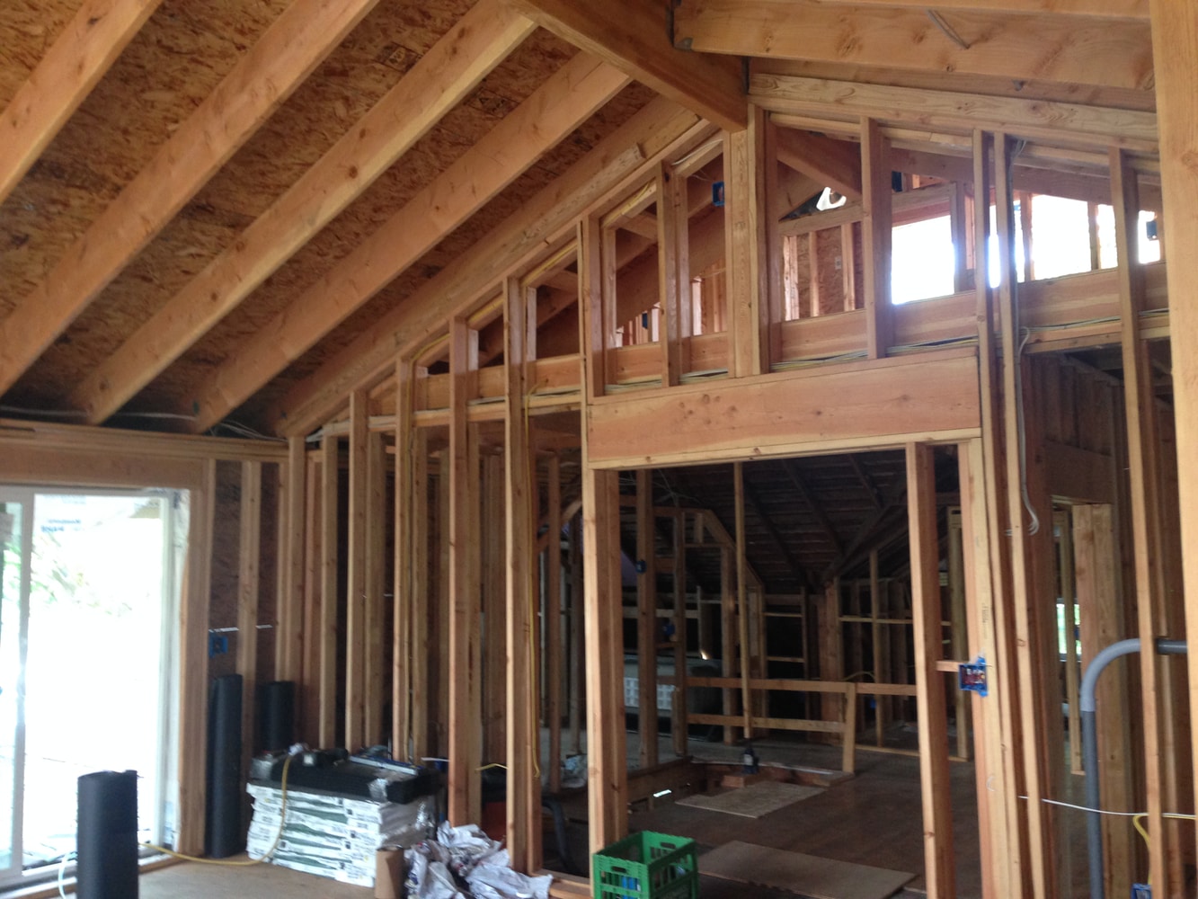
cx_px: 599
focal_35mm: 33
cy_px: 450
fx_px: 1142
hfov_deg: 55.3
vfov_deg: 43.0
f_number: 2.4
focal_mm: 4.12
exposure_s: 1/20
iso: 160
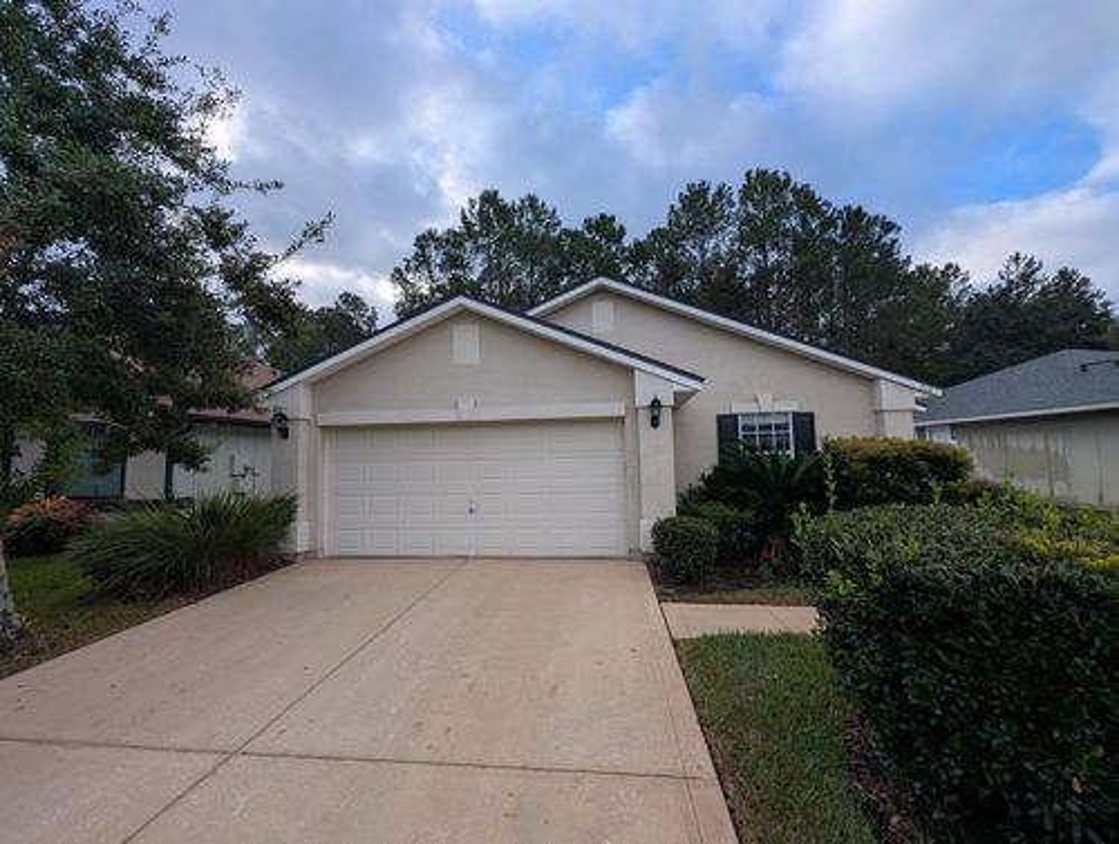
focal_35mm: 13
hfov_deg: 106.1
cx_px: 560
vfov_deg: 90.1
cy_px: 422
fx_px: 421
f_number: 2.2
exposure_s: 1/698
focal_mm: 1.95
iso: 49
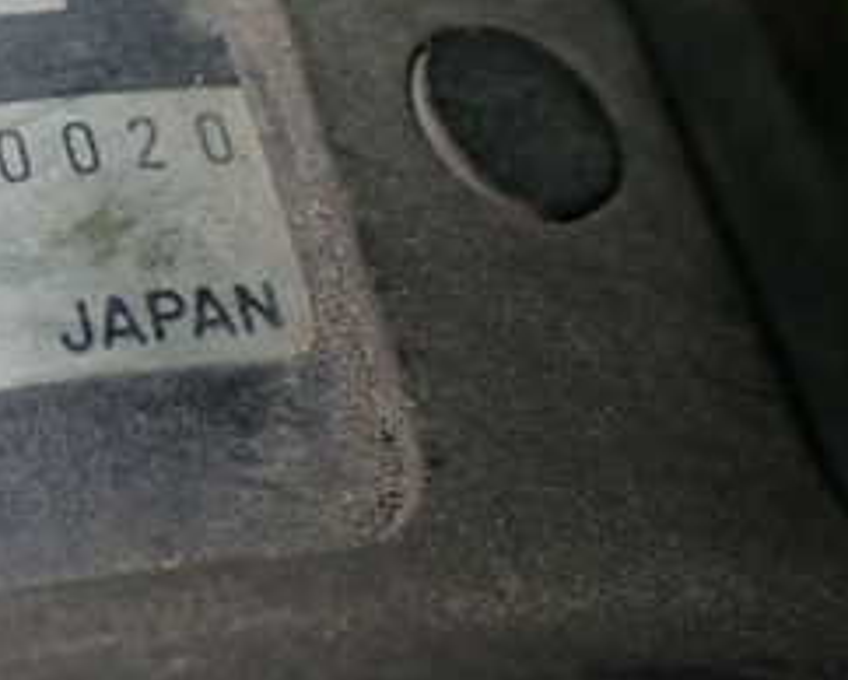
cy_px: 158
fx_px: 2311
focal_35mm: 92
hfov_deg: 19.7
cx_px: -144
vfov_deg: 16.6
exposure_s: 1/160
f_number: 2.7
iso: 400
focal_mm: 6.83
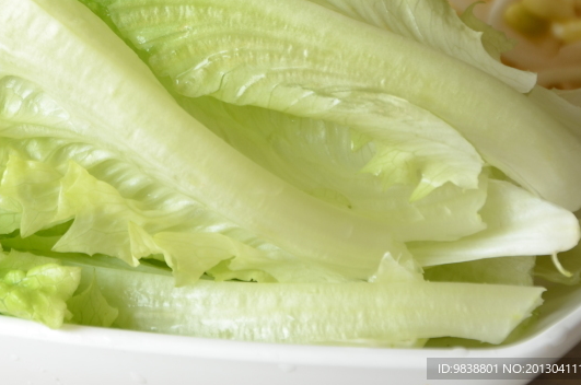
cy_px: 20
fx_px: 3495
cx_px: 119
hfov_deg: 9.5
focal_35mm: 217
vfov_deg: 6.3
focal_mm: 75
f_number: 6.3
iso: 200
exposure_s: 1/125
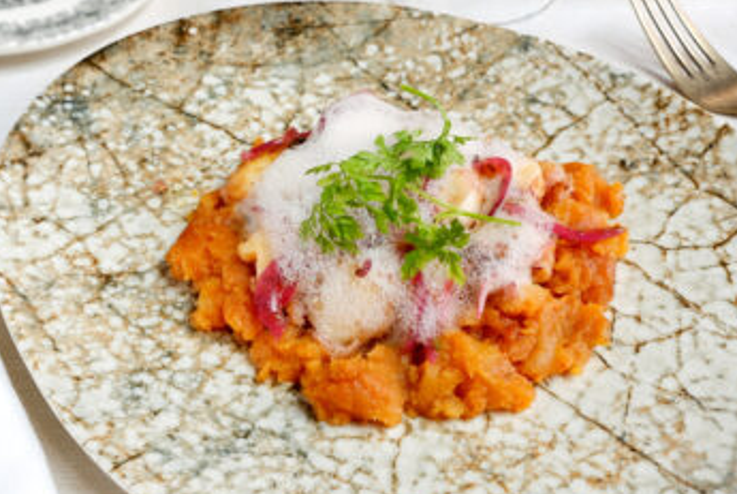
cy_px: 228
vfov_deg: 30.6
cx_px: 385
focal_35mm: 44
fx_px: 902
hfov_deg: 44.4
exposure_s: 1/8
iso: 640
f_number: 8
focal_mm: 25.4
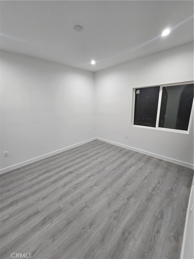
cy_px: 130
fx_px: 97
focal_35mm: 13
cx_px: 97
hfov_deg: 89.9
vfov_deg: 106.2
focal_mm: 2.2
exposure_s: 1/60
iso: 200
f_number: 2.2
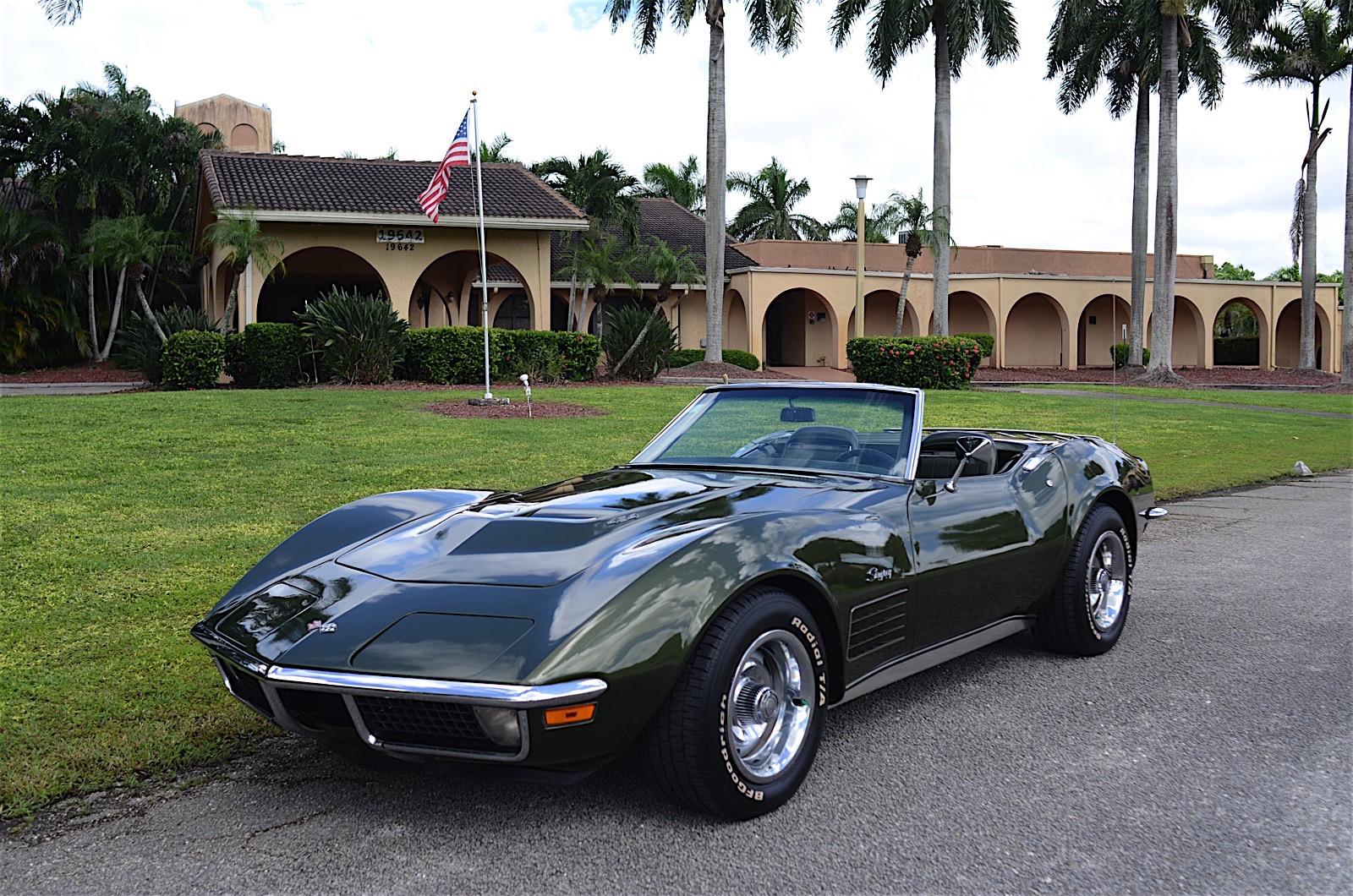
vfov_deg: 36.7
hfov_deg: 53.2
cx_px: 676
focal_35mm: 36
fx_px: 1350
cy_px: 448
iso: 100
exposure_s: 1/500
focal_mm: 24
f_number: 4
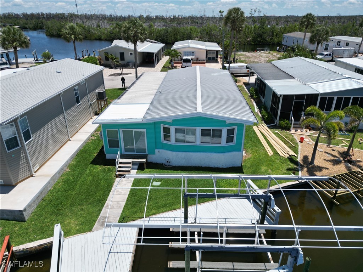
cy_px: 136
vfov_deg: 56.8
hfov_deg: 71.6
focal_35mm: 24
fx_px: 252
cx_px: 182
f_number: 1.7
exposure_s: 1/5000
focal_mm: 6.72
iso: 140
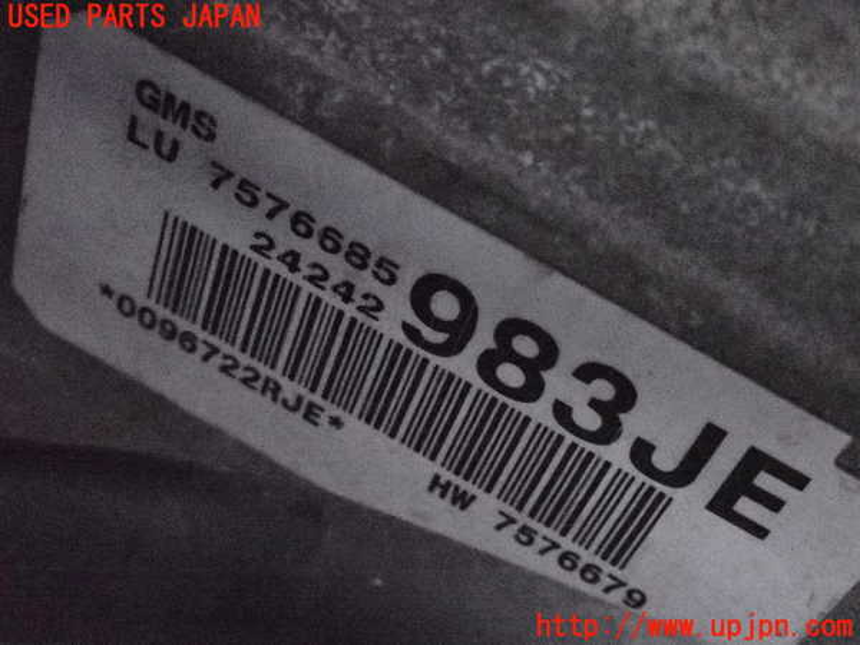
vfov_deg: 23.7
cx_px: 430
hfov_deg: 31.2
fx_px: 1540
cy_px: 322
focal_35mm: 62
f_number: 3.6
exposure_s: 1/80
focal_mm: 11.09
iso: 12800
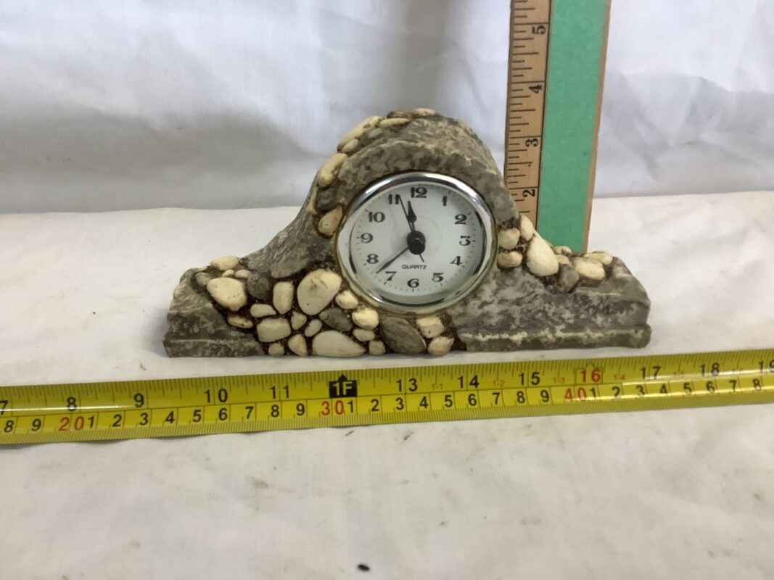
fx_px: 693
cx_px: 387
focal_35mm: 31
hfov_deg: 58.4
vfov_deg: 45.4
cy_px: 290
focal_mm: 3.3
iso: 100
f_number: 2.4
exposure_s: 1/60
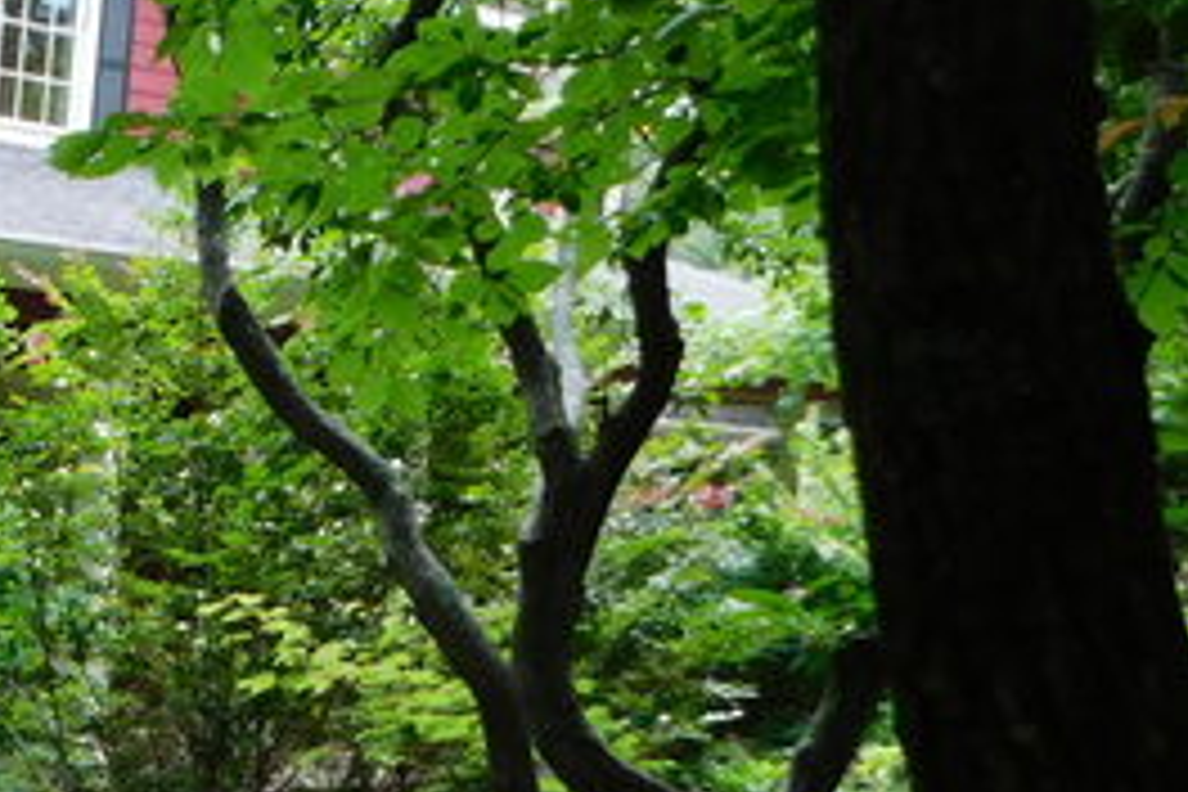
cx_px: -542
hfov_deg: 23.6
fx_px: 2310
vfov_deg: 19.3
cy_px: 626
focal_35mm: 70
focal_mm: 4
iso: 125
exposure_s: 1/100
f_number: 3
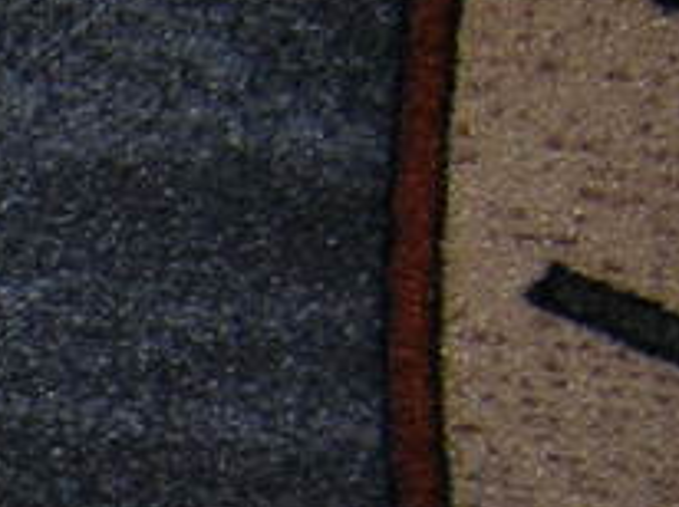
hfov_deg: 10.0
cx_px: -837
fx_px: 3507
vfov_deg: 8.1
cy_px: 767
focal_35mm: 179
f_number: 2.6
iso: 100
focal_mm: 4.7
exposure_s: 1/60.1
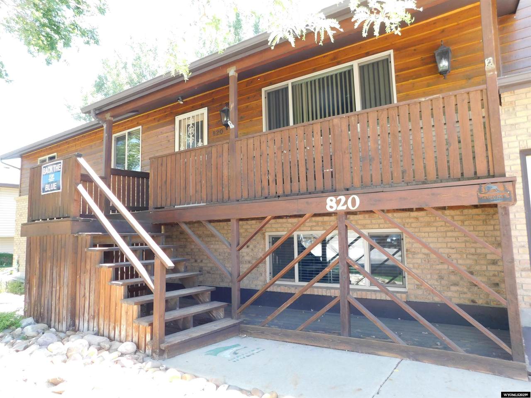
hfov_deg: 73.9
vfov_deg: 58.9
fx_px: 353
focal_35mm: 23
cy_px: 199
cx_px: 266
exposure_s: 1/80
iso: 125
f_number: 3
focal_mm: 4
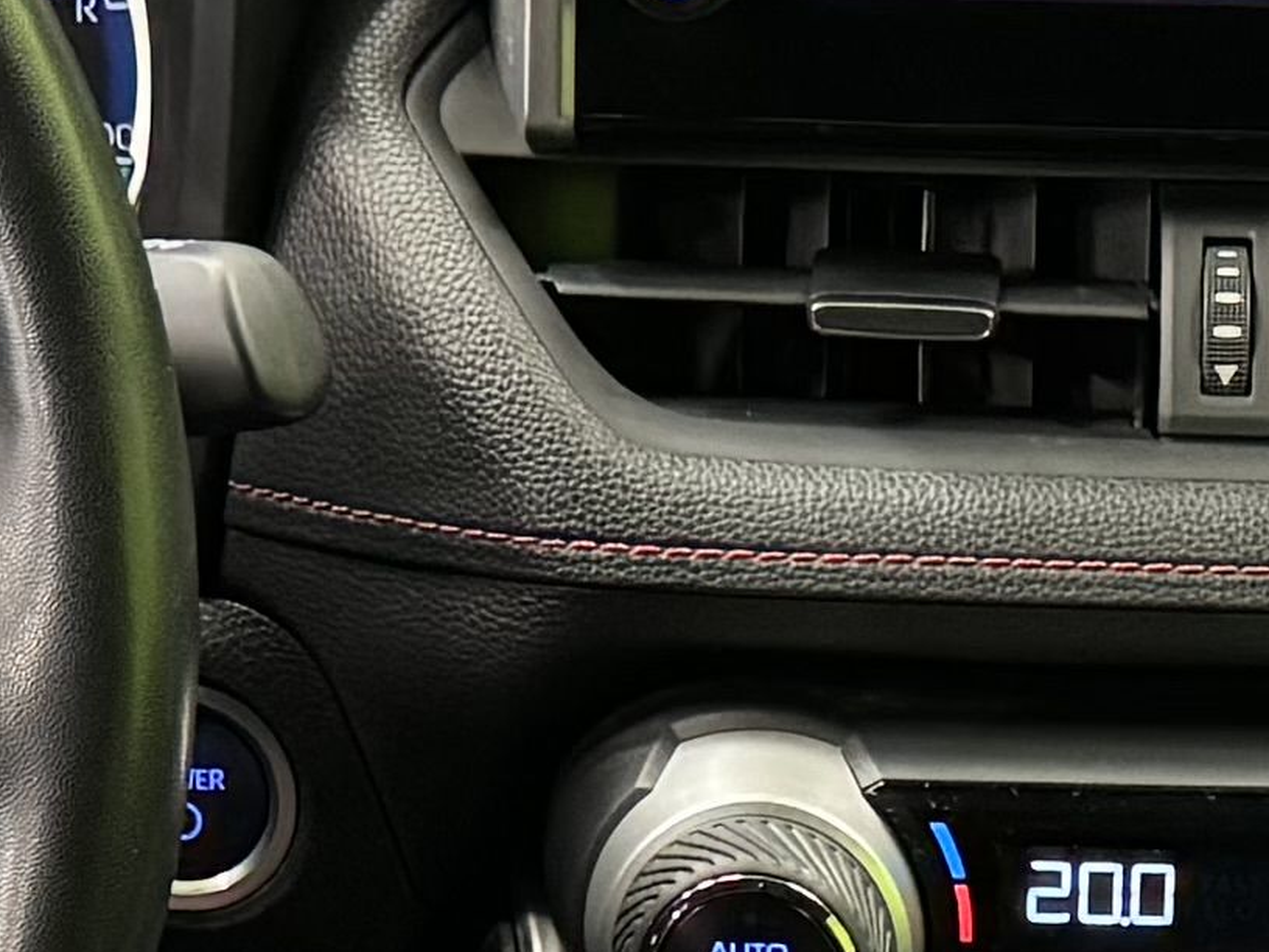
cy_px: 2078
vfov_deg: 8.3
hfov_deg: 11.7
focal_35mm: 168
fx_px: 6159
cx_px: 1033
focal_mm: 6.76
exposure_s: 1/50
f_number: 1.78
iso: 800
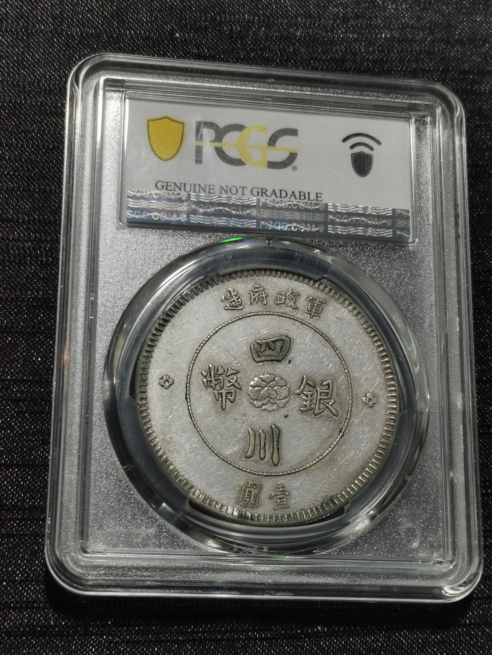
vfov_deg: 29.0
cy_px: 328
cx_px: 246
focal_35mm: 67
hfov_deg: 21.9
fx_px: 1270
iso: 50
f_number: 1.8
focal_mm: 5.58
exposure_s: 1/100
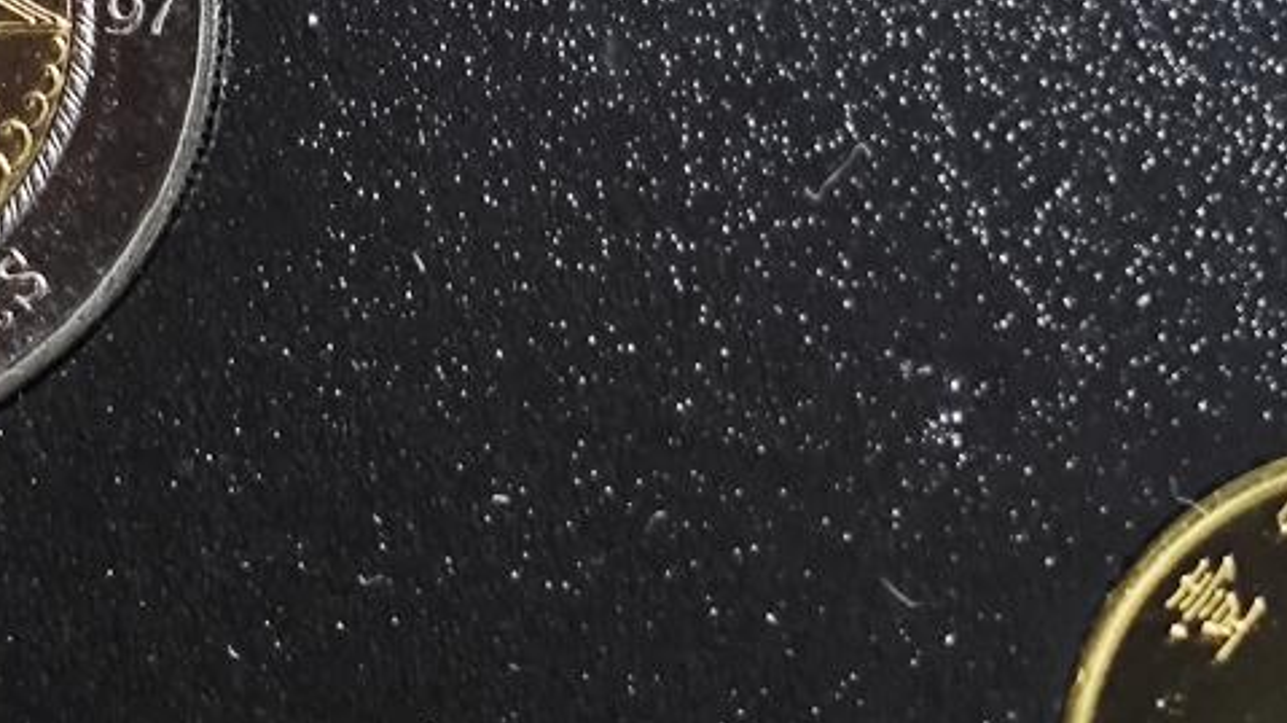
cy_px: -11
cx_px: 556
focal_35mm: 156
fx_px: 5322
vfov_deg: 7.7
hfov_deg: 13.8
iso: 160
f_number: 1.6
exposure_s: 1/50
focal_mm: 5.84
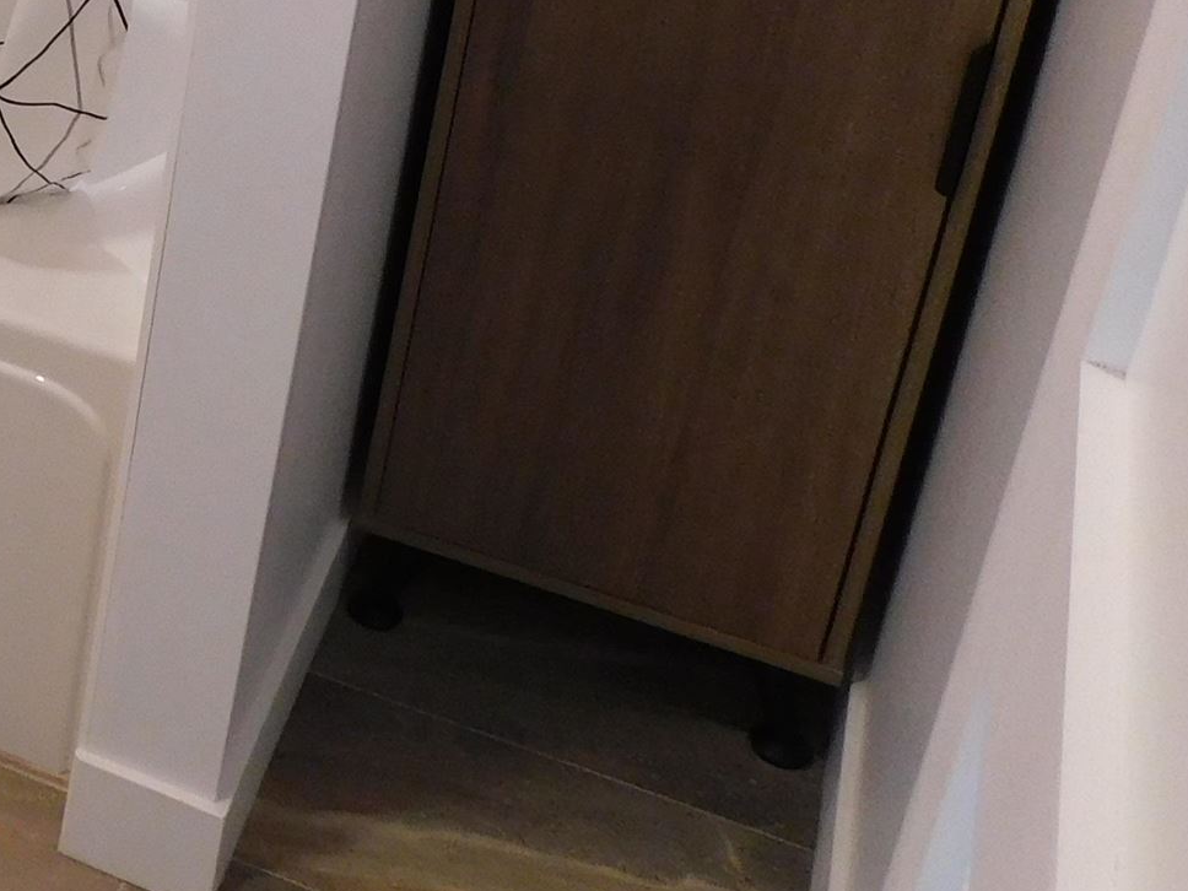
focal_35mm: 73
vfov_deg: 19.0
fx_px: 2505
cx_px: -580
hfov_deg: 22.2
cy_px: -201
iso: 200
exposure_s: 1/30
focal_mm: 4
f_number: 3
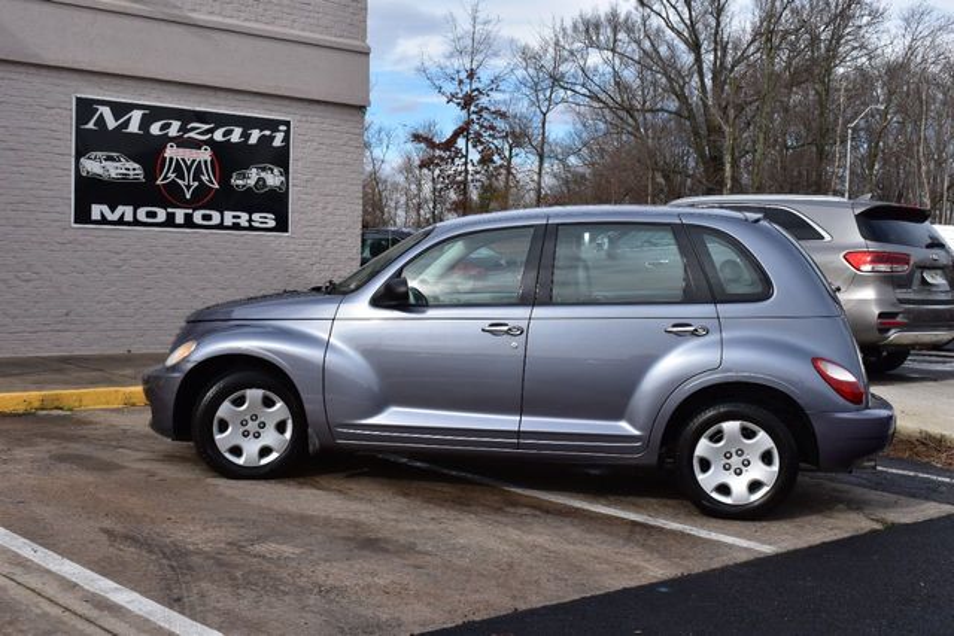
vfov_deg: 28.1
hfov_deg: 41.1
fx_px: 1272
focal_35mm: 48
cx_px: 477
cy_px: 318
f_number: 11
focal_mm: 32
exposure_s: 1/500
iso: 360
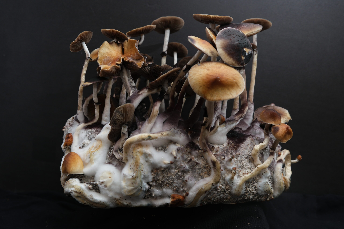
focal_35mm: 33
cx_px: 172
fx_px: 315
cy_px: 114
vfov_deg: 40.0
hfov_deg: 57.2
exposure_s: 1/125
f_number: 4.5
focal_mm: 22.3
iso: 800
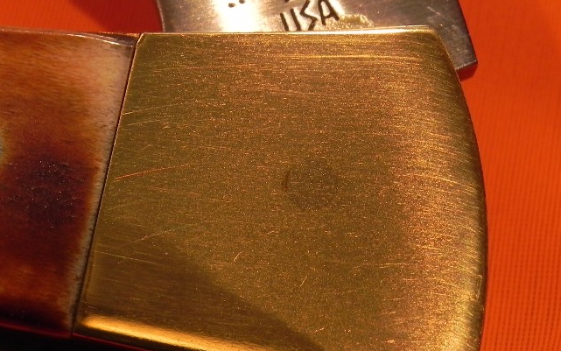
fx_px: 1896
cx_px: 231
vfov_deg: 10.5
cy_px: 45
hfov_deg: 16.8
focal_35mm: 124
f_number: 5
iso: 160
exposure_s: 1/196
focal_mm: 13.4
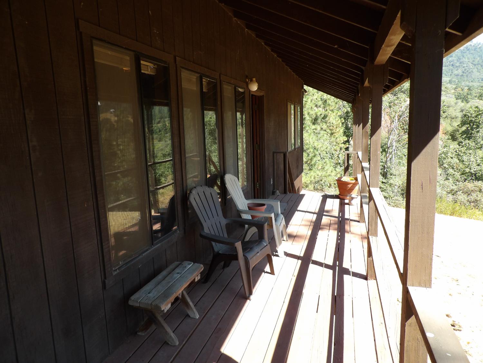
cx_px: 242
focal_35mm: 24
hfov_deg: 71.6
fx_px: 335
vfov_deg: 56.8
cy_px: 182
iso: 100
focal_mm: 4.3
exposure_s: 1/218
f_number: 3.2
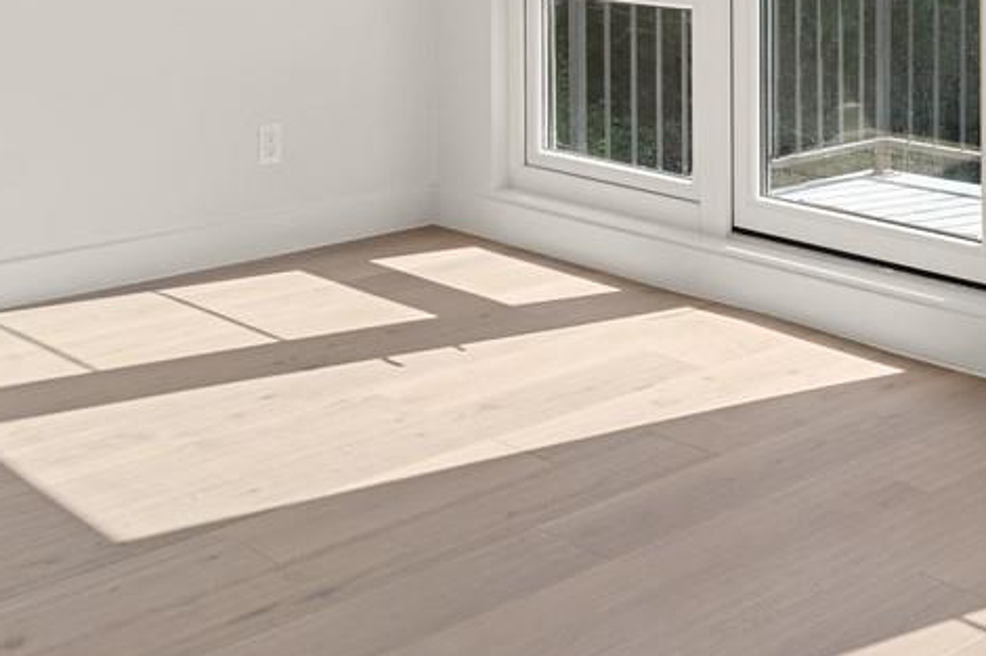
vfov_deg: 20.7
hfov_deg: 32.6
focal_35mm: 61
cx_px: 676
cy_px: -137
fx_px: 1670
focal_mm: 14
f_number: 10
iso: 200
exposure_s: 1/30
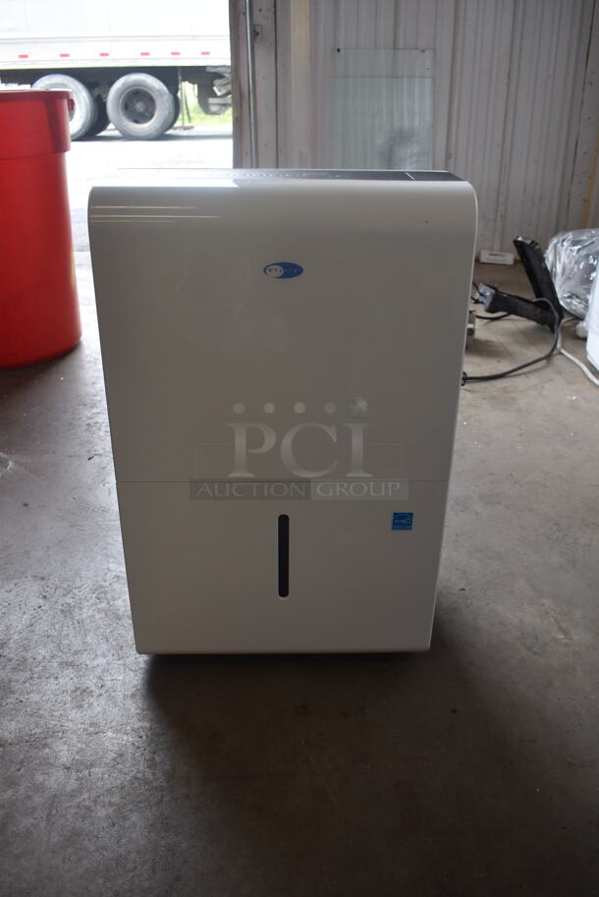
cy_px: 448
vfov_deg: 61.9
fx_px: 748
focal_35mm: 30
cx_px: 300
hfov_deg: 43.7
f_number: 5
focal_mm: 20
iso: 400
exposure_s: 1/250
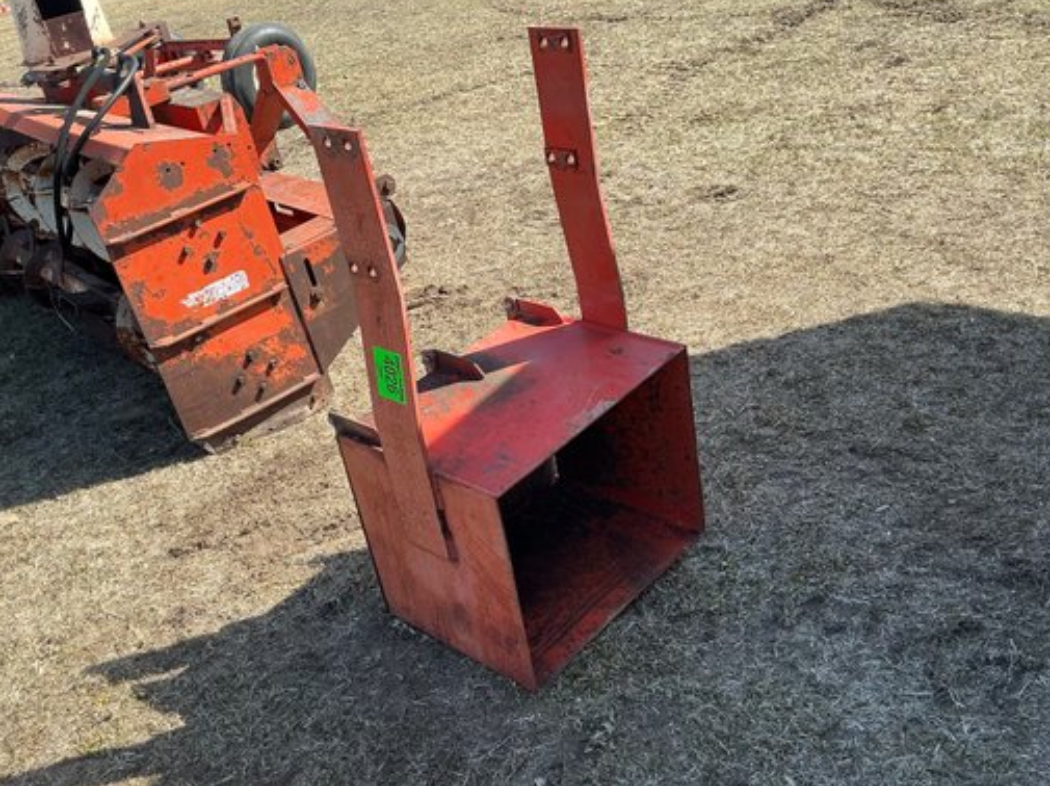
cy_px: 398
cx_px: 506
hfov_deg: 52.6
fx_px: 1061
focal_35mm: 35
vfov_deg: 40.7
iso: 25
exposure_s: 1/739
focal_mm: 3
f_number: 1.8
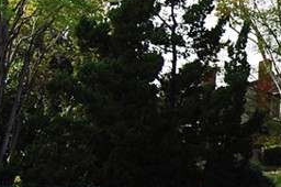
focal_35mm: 108
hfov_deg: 17.3
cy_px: 129
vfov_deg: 12.6
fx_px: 842
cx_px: 407
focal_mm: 18
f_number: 5
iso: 400
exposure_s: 1/800
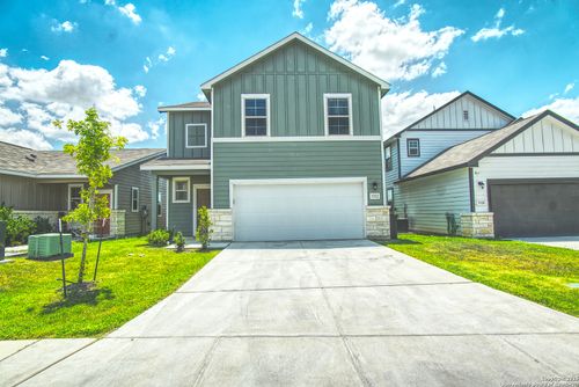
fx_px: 290
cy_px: 194
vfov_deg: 67.5
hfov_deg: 90.0
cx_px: 290
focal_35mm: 18
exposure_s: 1/100
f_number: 9
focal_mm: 12
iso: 100
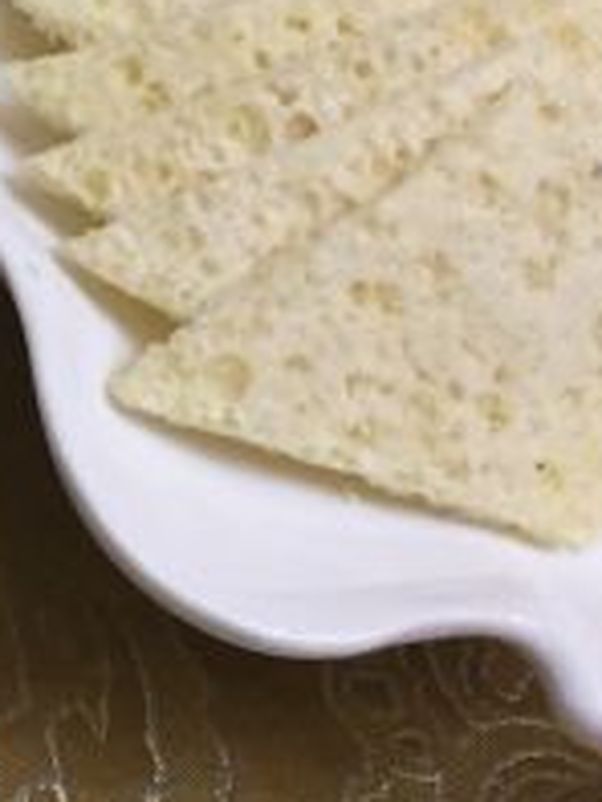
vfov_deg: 18.9
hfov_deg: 13.3
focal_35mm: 103
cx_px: -386
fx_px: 2386
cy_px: 197
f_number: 2.2
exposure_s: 1/33
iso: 80
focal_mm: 4.15
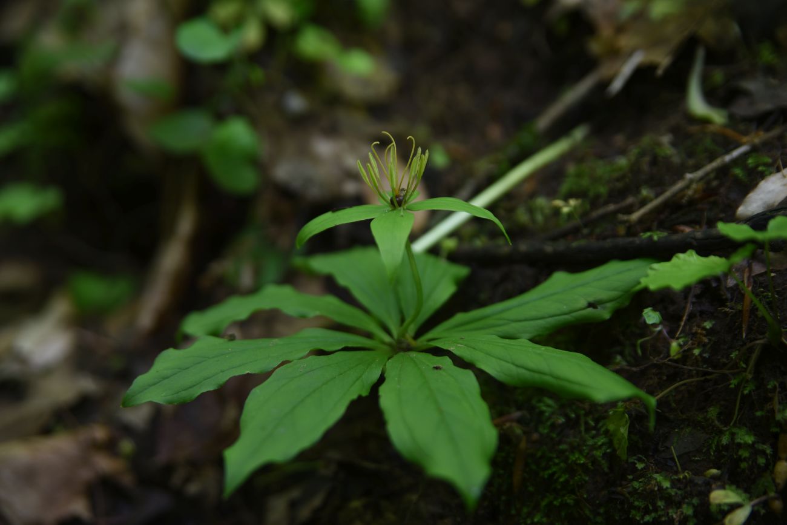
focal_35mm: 55
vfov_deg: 24.6
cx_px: 394
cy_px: 262
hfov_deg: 36.2
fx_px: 1202
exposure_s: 1/100
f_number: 3.2
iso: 160
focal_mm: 55
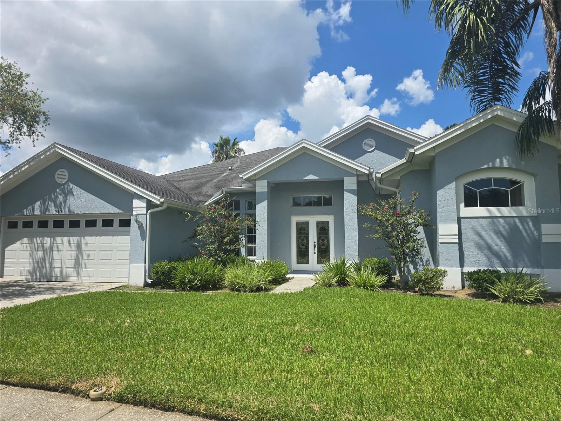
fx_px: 373
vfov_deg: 58.9
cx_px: 280
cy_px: 210
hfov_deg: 73.9
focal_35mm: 23
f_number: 1.7
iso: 12
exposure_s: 1/1016
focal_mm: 6.3
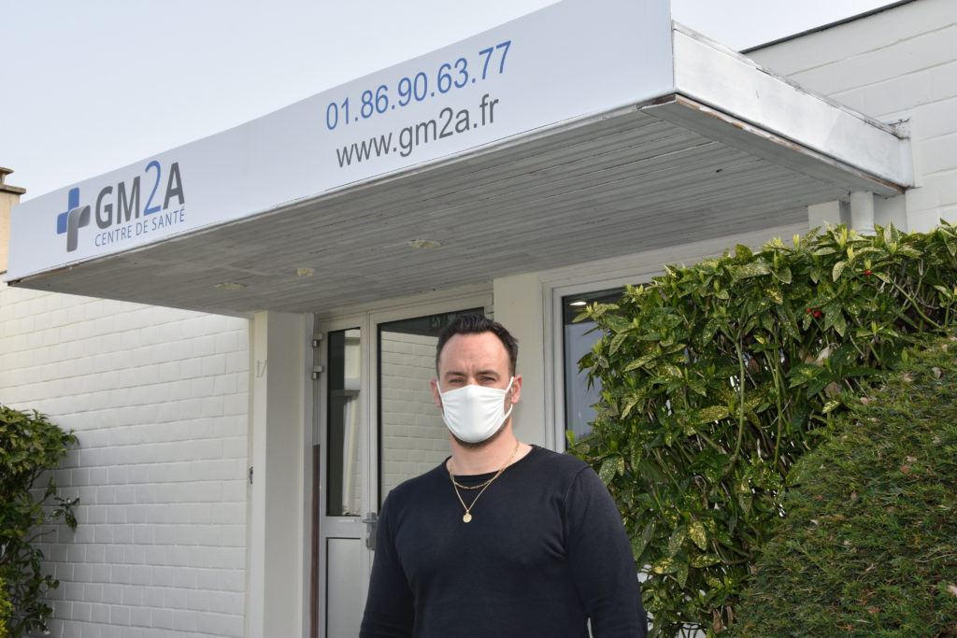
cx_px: 478
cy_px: 319
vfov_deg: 29.9
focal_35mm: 45
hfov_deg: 43.6
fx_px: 1196
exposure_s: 1/250
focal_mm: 30
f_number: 14
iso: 500
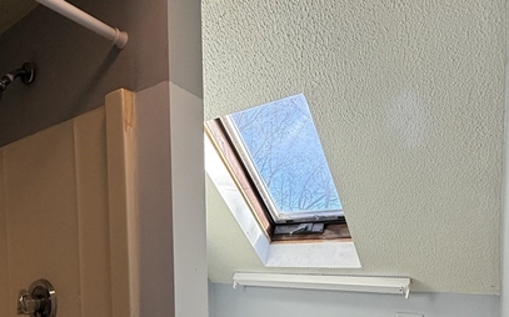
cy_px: 265
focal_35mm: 28
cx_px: 179
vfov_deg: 42.0
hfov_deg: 65.1
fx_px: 388
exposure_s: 1/100
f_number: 2.2
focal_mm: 2.22
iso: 80
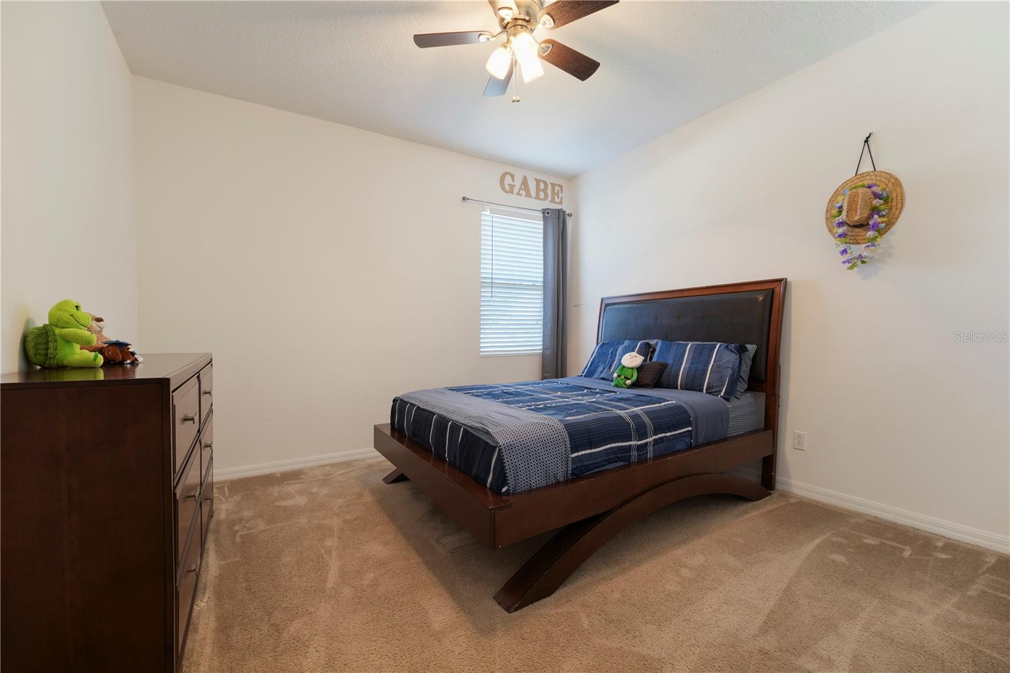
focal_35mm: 14
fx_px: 393
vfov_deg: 81.2
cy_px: 336
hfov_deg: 104.3
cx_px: 505
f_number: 8
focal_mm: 14
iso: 100
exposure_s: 2
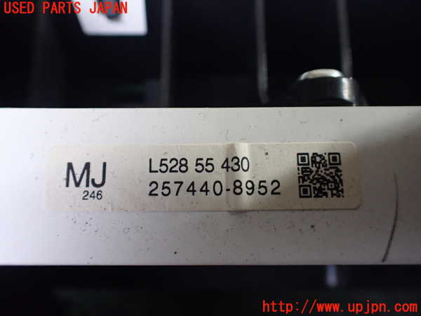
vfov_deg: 46.8
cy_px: 158
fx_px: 365
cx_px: 210
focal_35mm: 30
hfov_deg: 60.0
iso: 800
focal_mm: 5.4
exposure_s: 1/40
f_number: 2.3
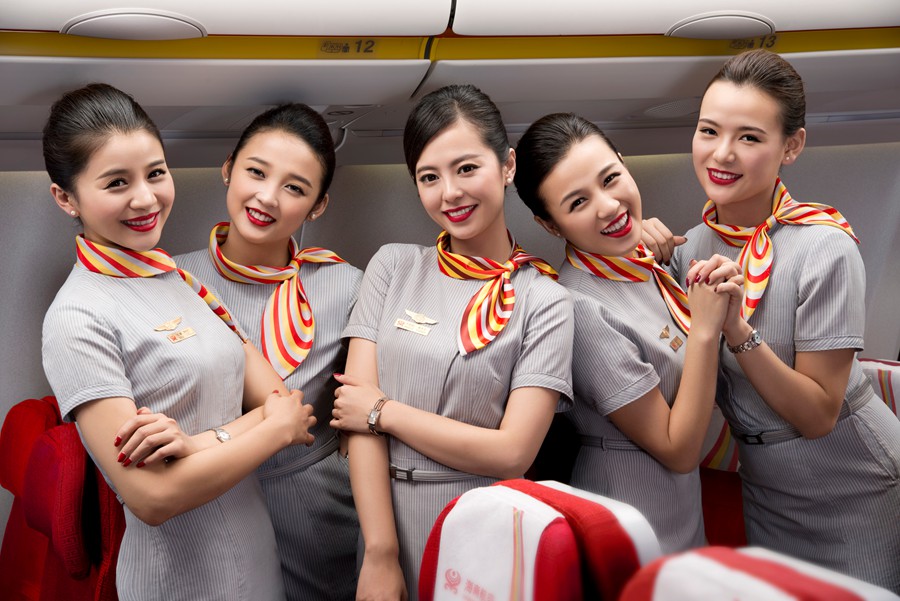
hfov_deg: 28.8
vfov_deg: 19.5
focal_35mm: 70
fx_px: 1751
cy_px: 300
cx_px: 450
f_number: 9
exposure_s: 1/100
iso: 100
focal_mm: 70
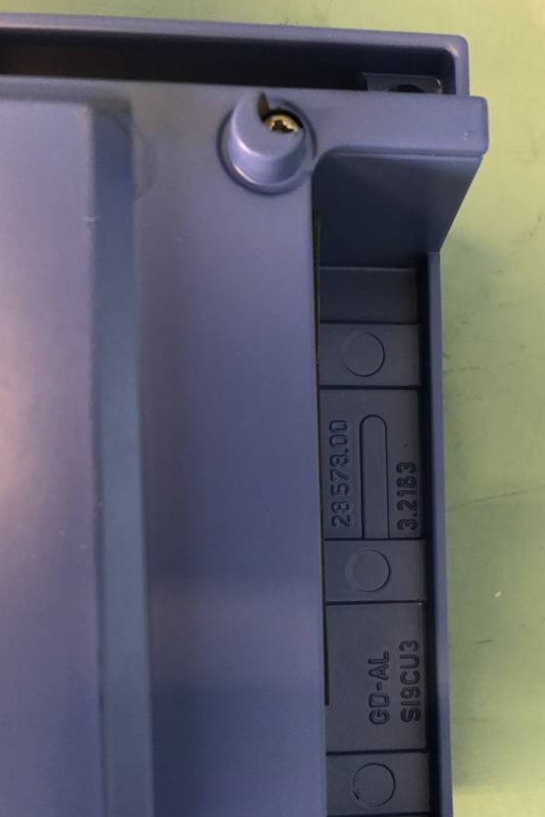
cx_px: 394
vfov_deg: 44.2
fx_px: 976
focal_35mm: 43
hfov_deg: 30.8
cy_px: 591
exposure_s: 1/17
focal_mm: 3.99
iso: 80
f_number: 1.8
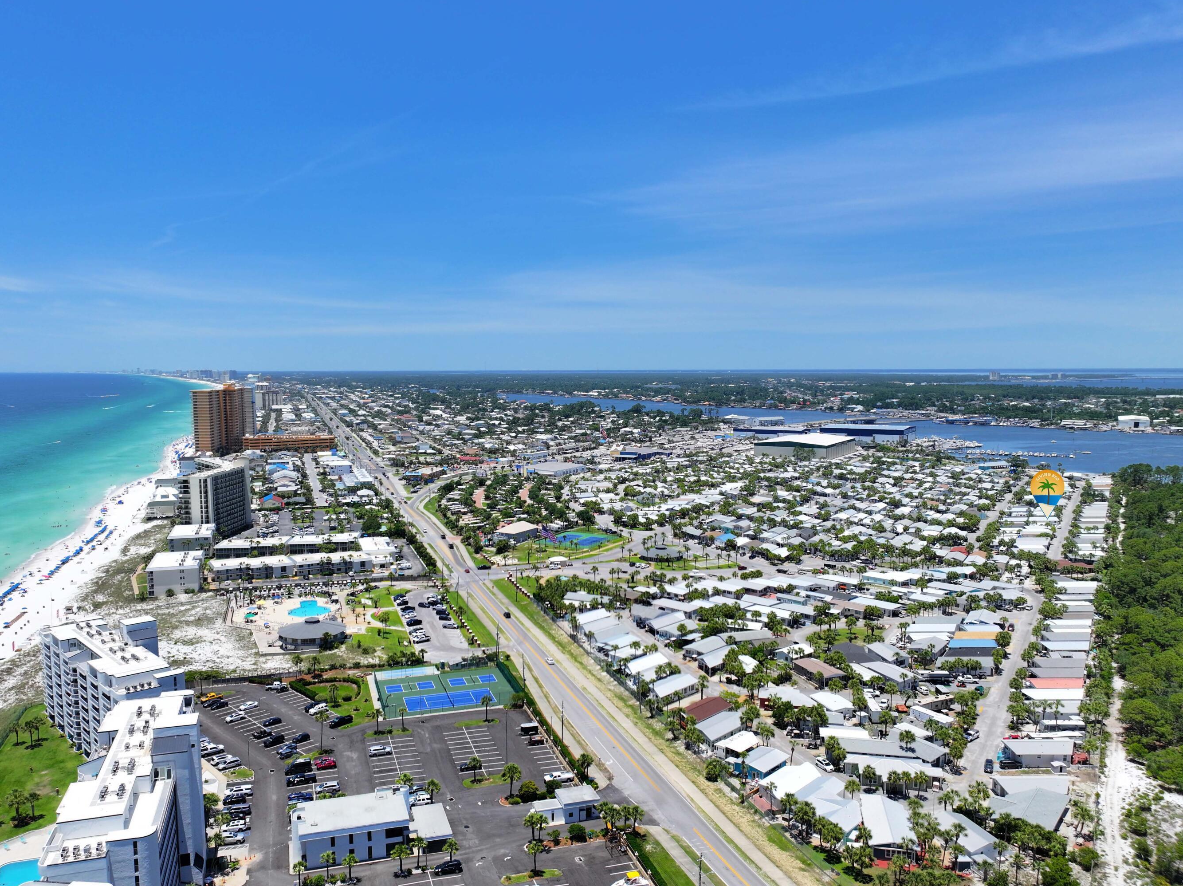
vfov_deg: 51.2
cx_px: 580
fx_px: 922
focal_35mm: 27
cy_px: 482
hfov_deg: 65.3
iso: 160
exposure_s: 1/3200
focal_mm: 12.29
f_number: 2.8
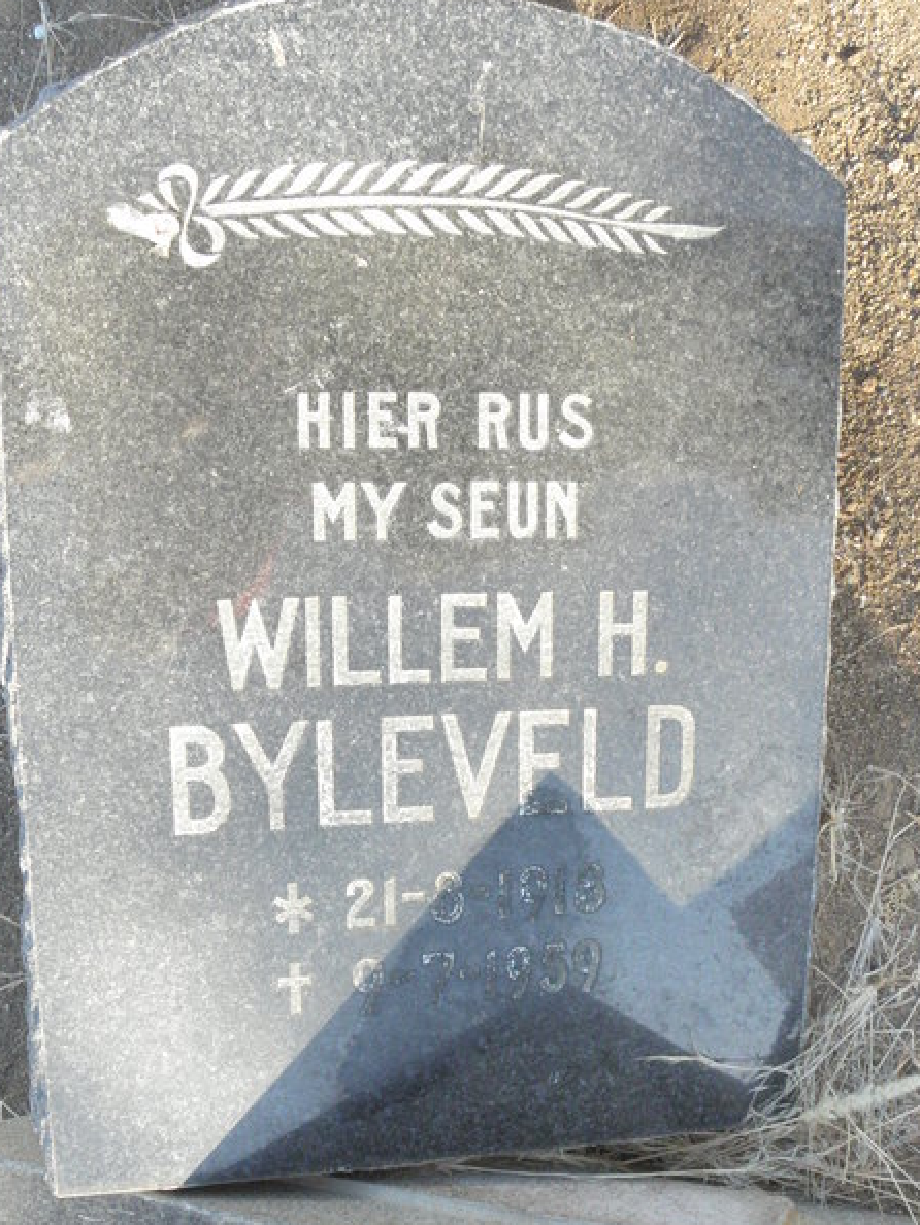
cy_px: 815
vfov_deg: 51.6
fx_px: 1239
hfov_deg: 40.6
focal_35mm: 35
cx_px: 394
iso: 200
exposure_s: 1/80
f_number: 6.3
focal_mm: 4.6
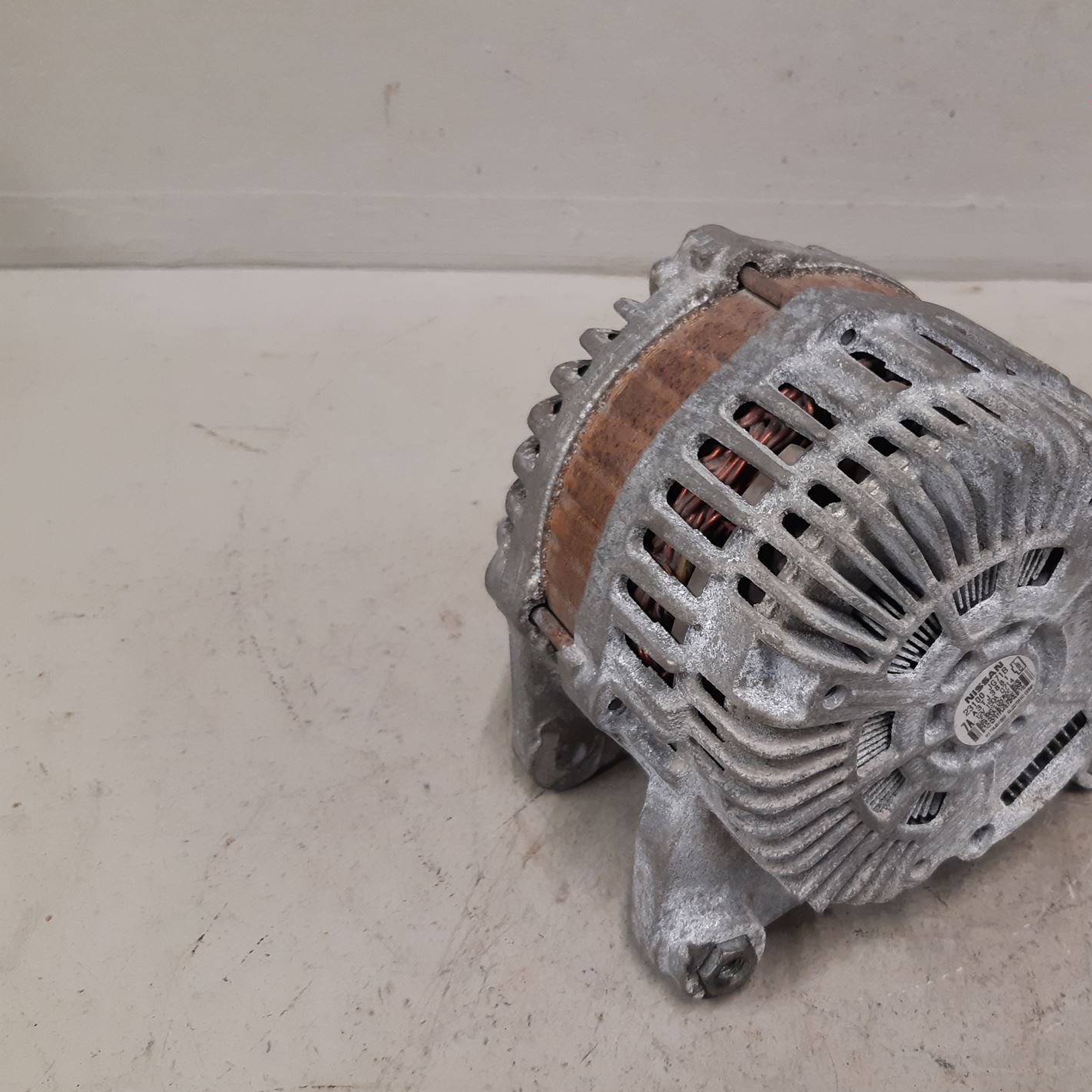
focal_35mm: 33
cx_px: 779
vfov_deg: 49.7
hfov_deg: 48.4
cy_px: 562
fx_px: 1178
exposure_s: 1/50
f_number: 1.7
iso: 125
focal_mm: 3.93
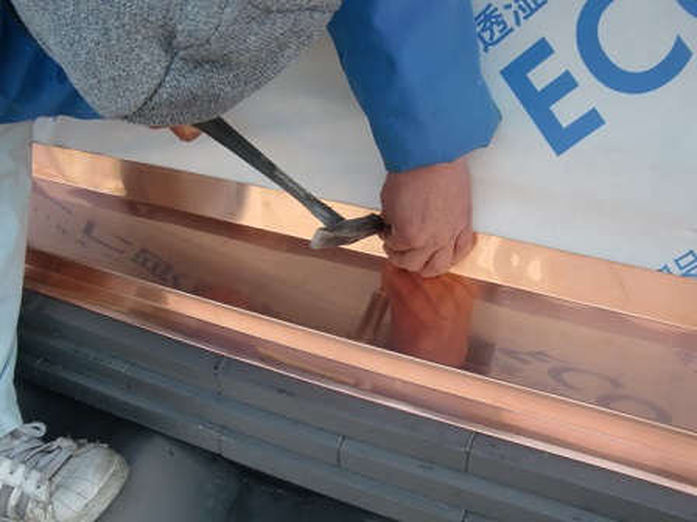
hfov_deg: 49.0
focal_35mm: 38
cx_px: 348
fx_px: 765
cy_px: 261
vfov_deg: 37.7
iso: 64
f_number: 3.9
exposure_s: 1/200
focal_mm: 6.66
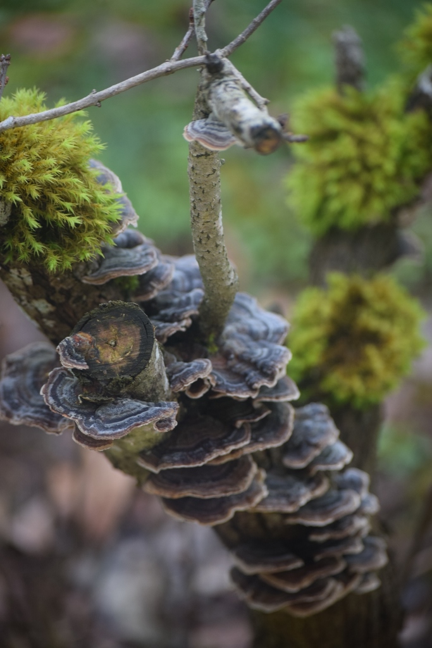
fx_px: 2645
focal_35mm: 147
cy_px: 324
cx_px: 216
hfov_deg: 9.3
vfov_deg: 14.0
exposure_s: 1/250
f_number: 4.5
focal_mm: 98
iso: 560
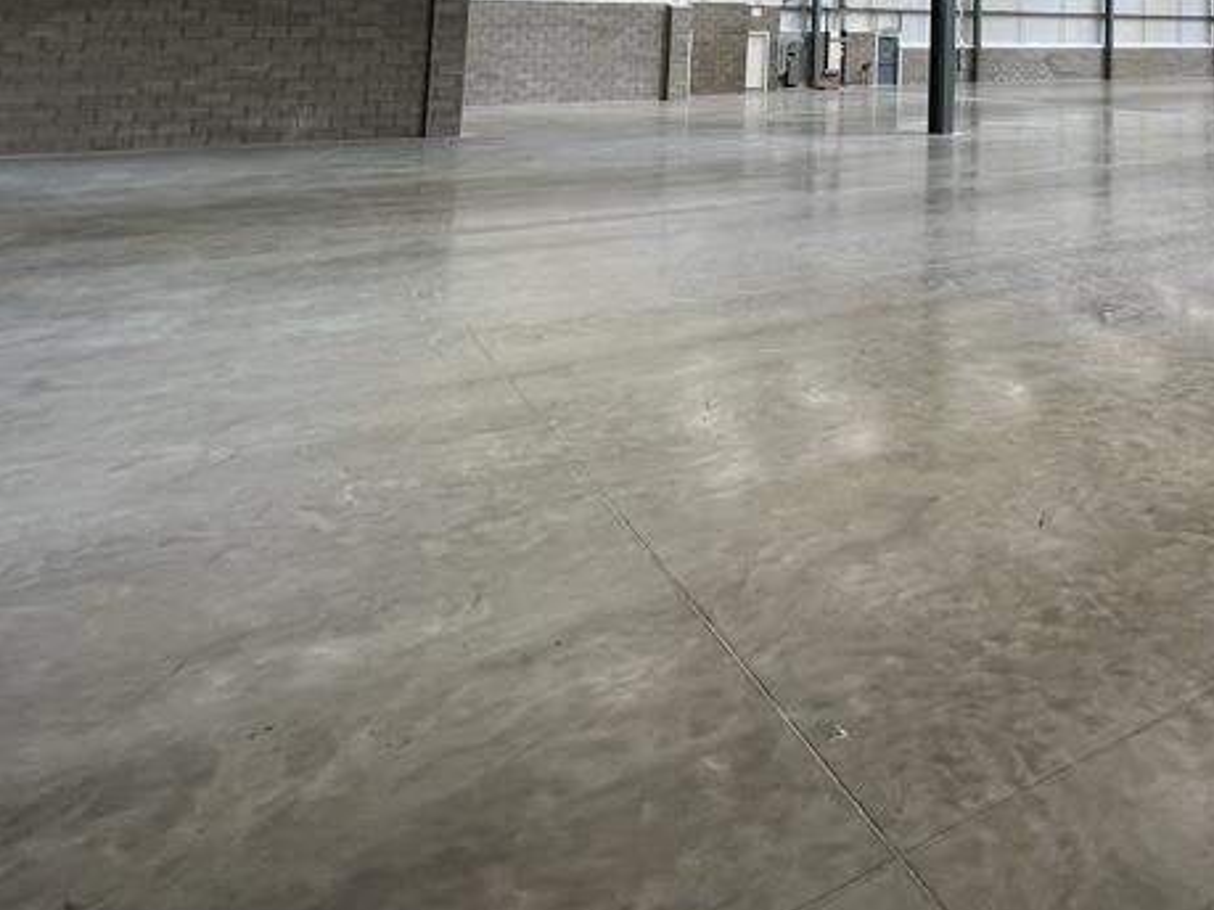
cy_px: -63
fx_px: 1017
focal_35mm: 29
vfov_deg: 40.2
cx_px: 1182
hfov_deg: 51.1
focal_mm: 1.57
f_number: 1.8
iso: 32
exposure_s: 1/125
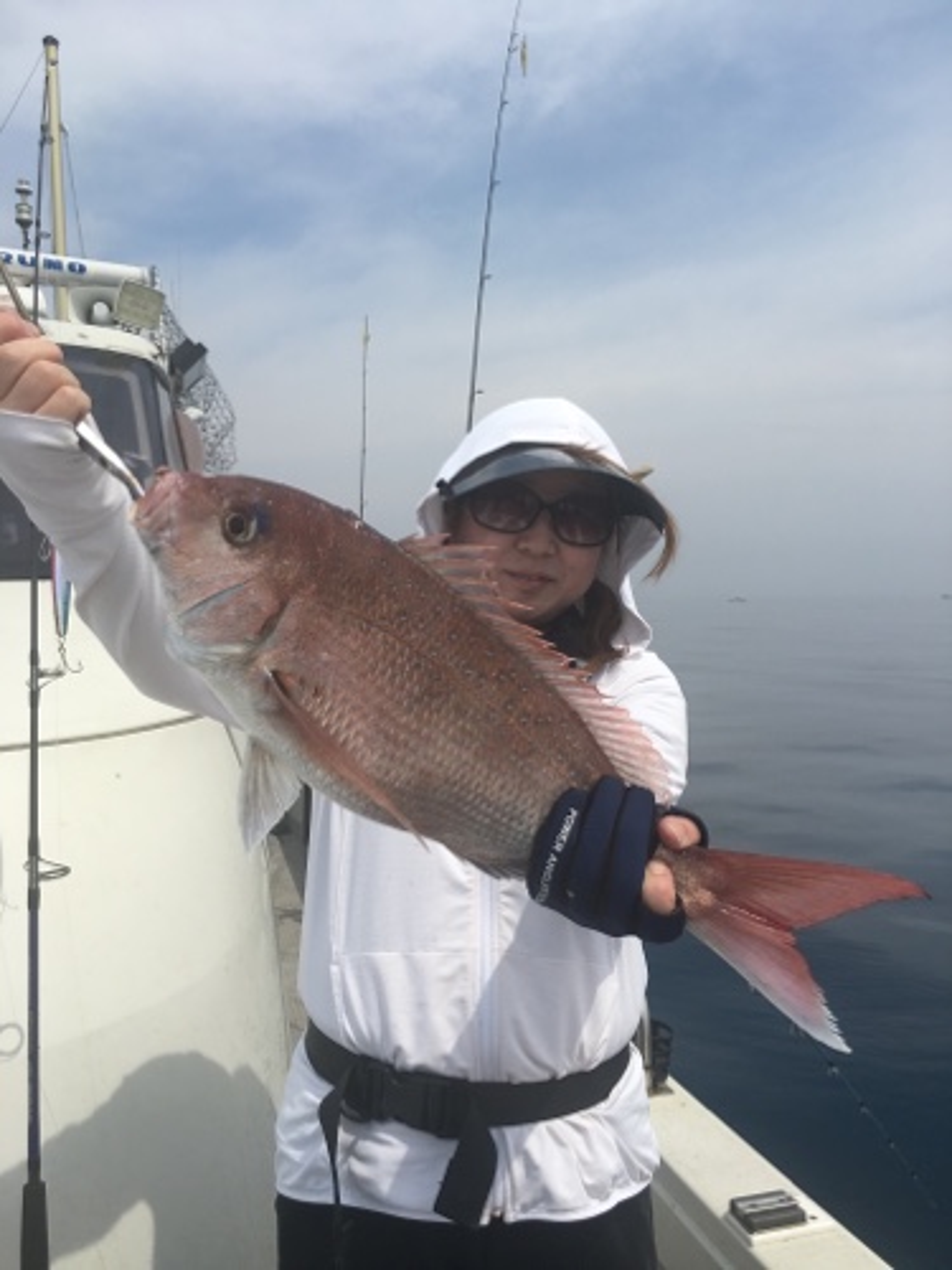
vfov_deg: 61.7
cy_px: 635
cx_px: 476
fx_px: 1063
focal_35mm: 29
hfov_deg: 48.2
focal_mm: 4.15
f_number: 2.2
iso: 25
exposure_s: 1/2564
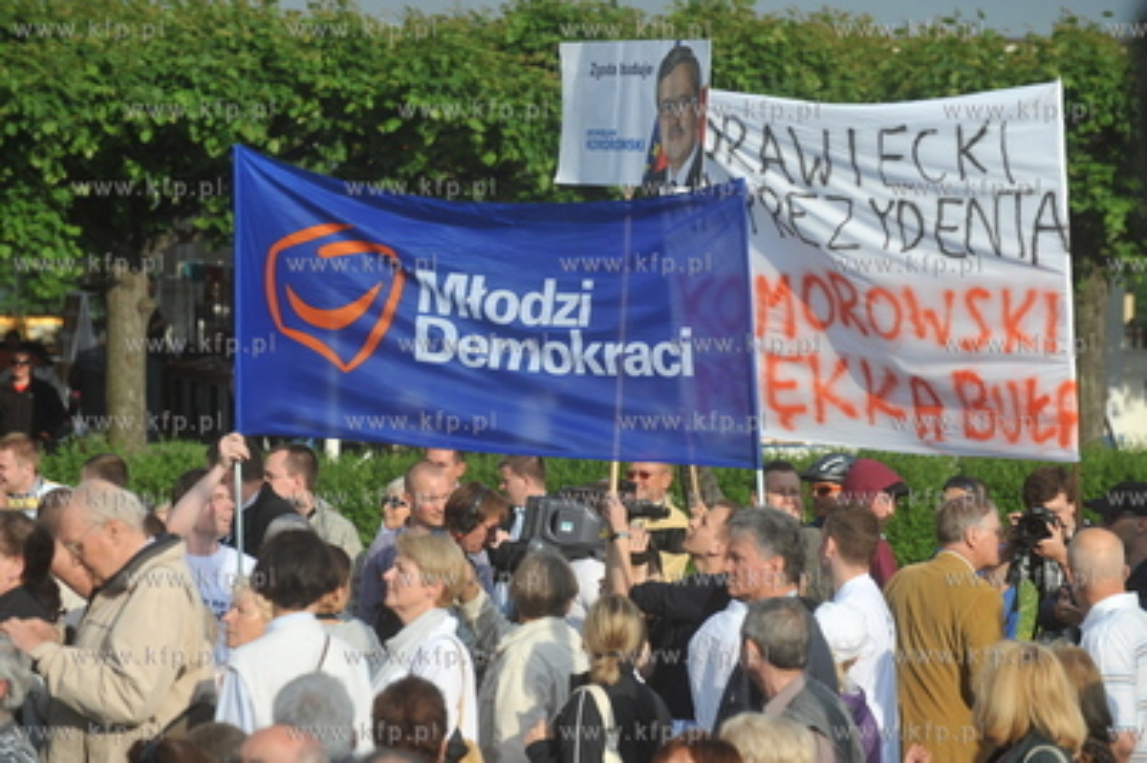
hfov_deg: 13.3
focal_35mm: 155
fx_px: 4934
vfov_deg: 8.8
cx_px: 574
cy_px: 382
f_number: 5.6
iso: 400
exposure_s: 1/1600
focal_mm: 155
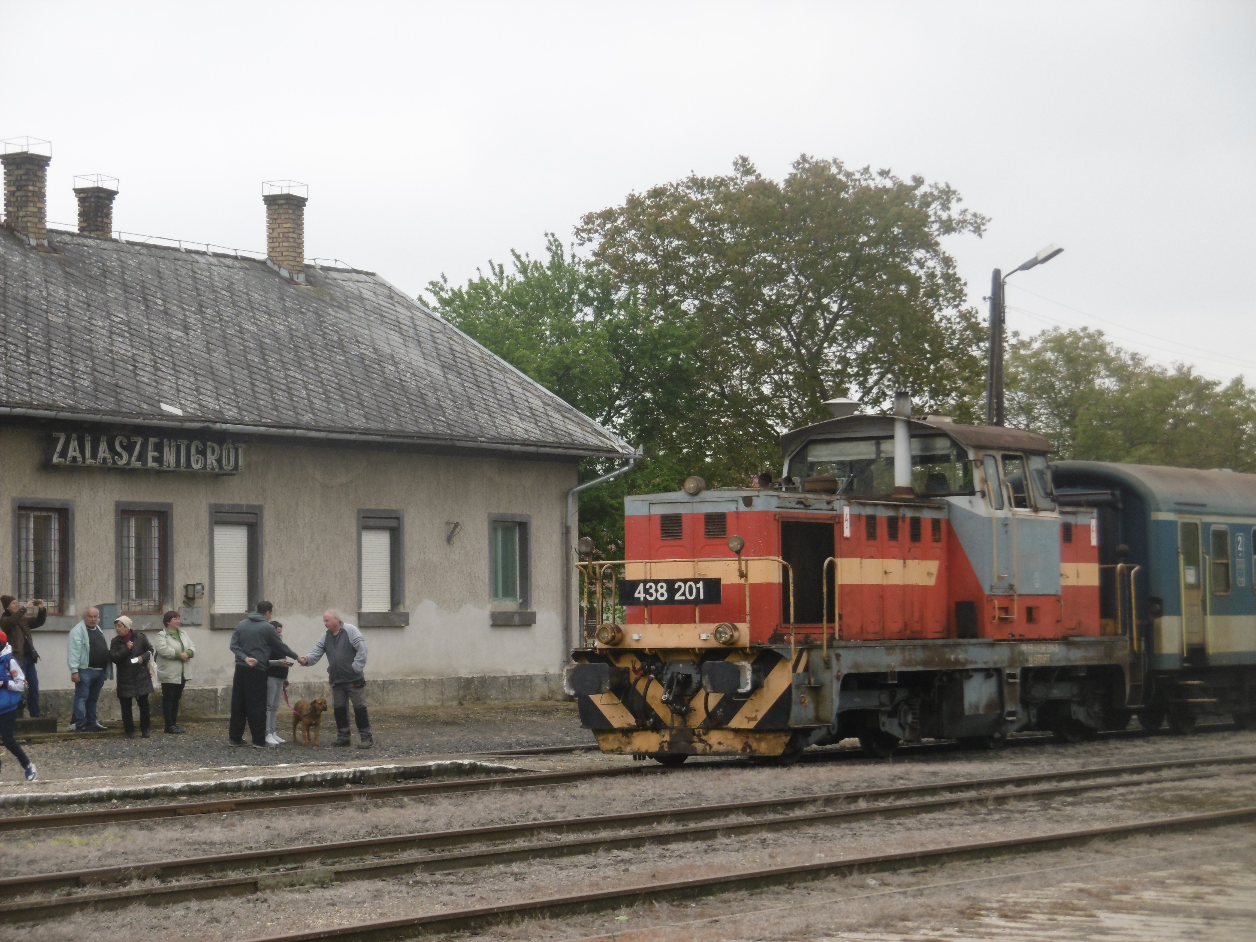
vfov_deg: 14.2
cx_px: 628
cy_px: 471
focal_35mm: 104
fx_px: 3774
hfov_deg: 18.9
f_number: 4.8
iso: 100
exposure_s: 1/100
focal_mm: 18.6
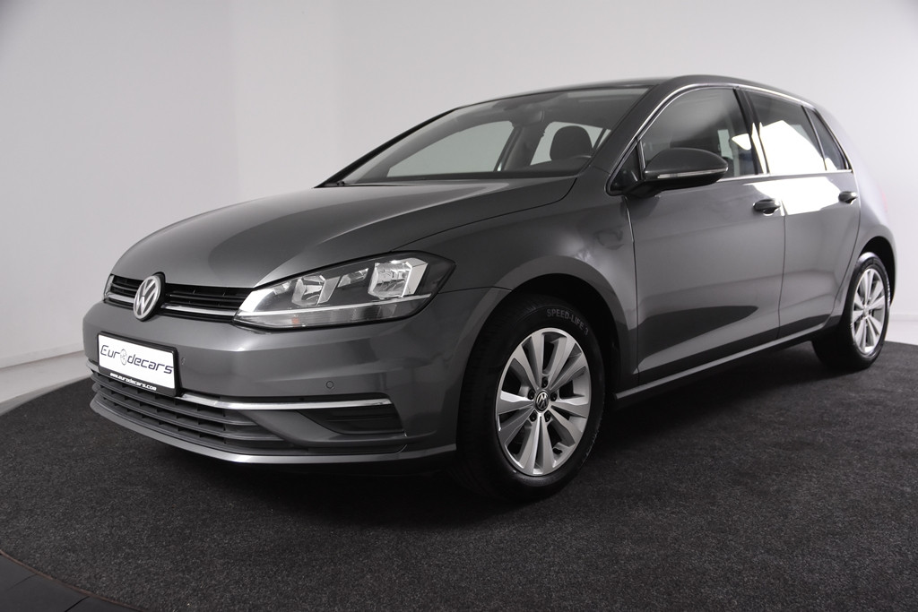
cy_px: 306
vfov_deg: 36.9
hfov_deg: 53.1
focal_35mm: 36
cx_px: 459
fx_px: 918
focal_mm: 24
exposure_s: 1/80
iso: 1600
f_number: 4.5
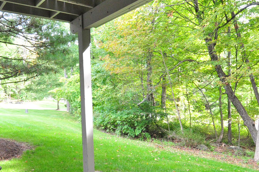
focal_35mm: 32
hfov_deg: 57.4
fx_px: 230
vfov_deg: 40.1
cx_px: 85
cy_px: 126
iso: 1000
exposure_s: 1/60
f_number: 8
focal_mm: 10
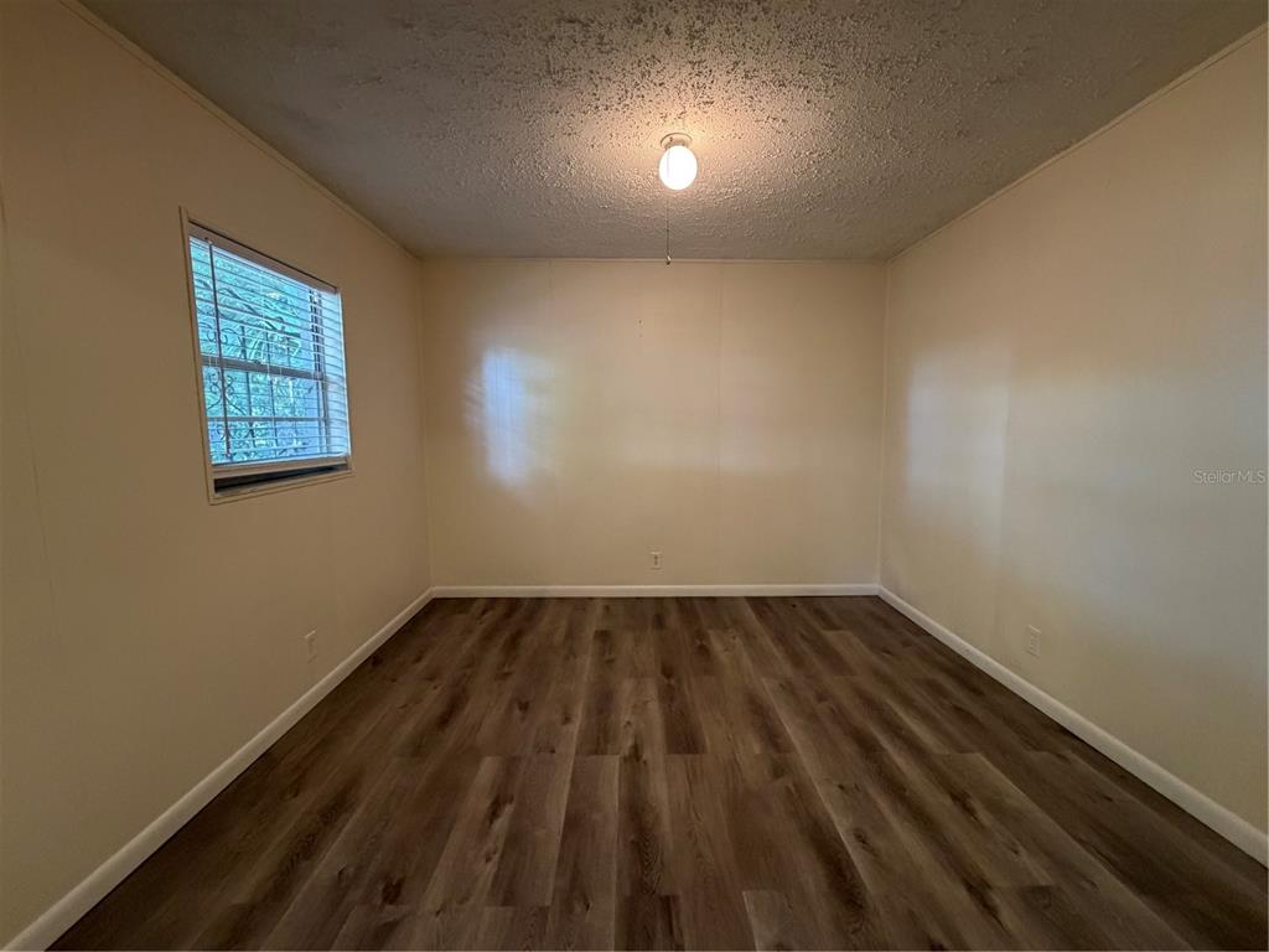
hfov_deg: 102.1
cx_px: 634
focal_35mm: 14
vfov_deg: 85.7
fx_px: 513
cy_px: 476
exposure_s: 1/60
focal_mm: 2.22
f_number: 2.2
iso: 500
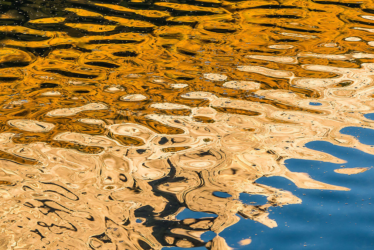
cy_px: 143
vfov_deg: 8.3
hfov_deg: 12.4
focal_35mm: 166
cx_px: 186
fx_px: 1725
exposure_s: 1/80
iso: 320
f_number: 8
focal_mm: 70
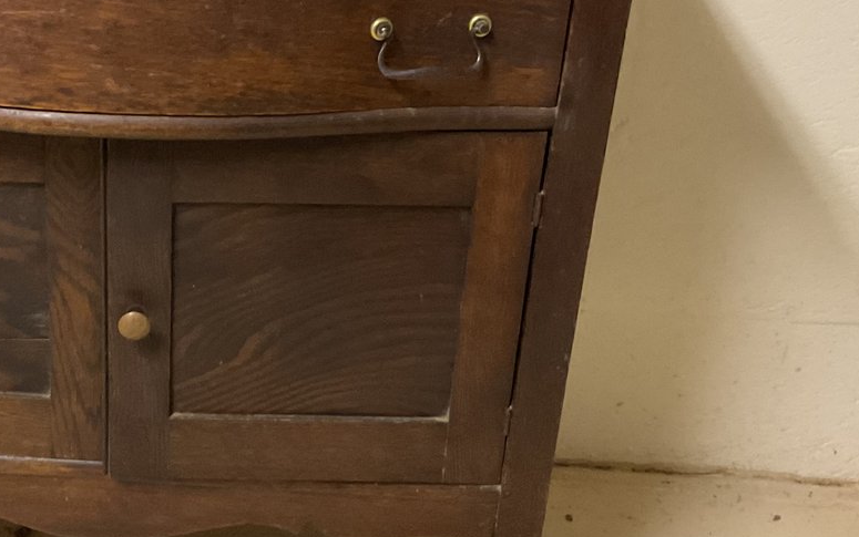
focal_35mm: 60
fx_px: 1405
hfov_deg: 33.0
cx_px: 171
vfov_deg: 21.6
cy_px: 221
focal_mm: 3
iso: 250
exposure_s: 1/30
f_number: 1.8
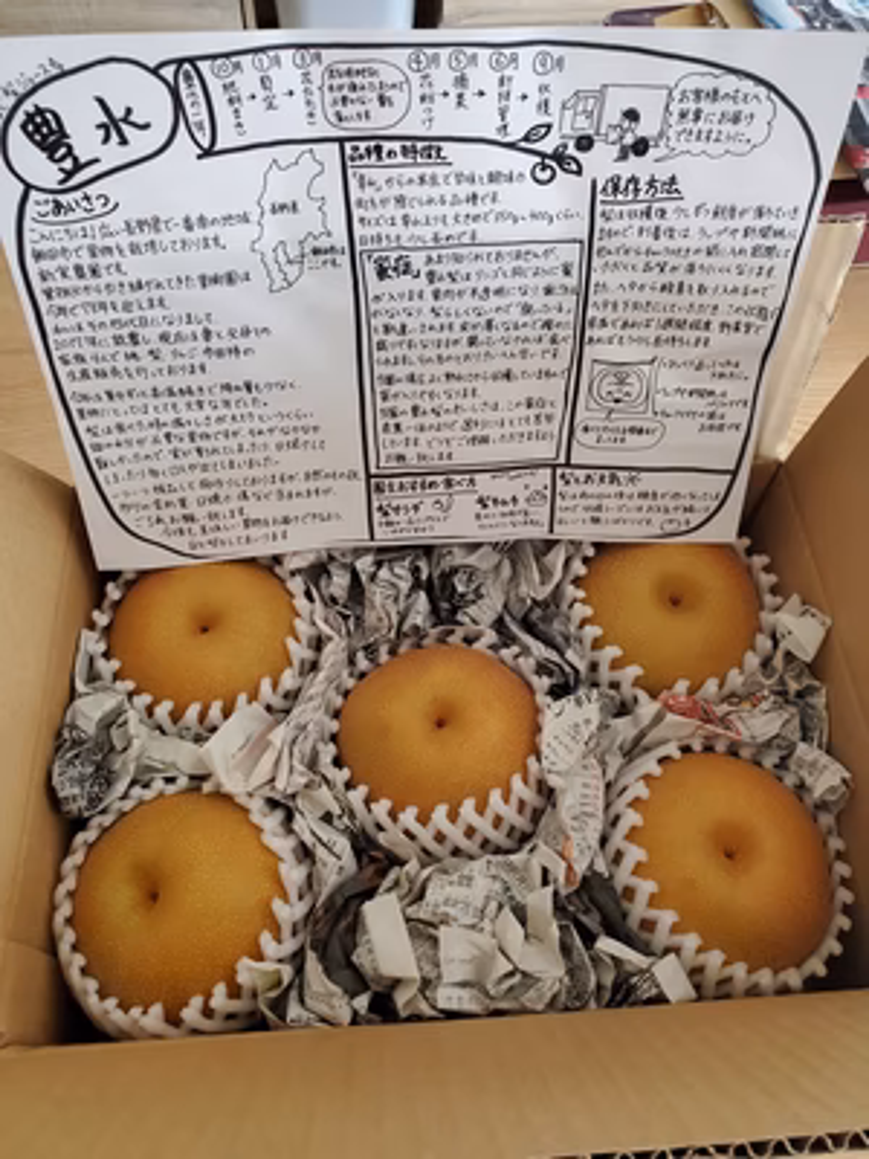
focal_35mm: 26
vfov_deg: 67.3
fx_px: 870
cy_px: 580
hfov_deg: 53.1
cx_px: 434
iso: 800
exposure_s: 1/50
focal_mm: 4.3
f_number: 2.4
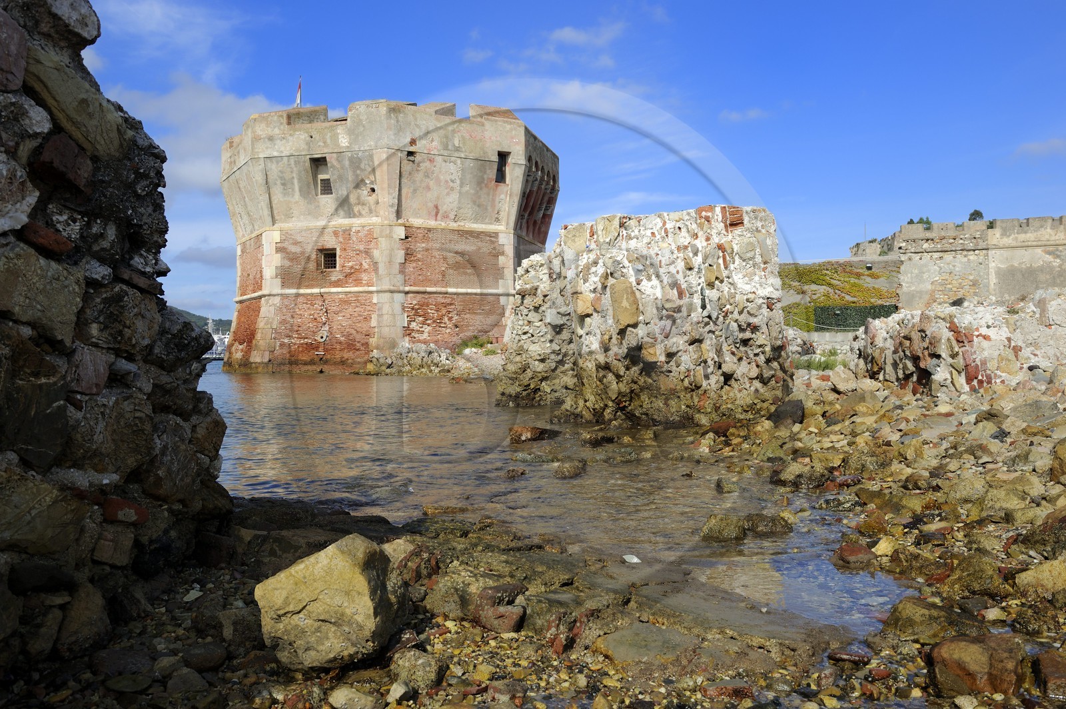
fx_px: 917
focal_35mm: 31
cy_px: 354
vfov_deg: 42.3
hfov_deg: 60.3
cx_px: 533
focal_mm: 31
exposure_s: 1/200
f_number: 11
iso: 200
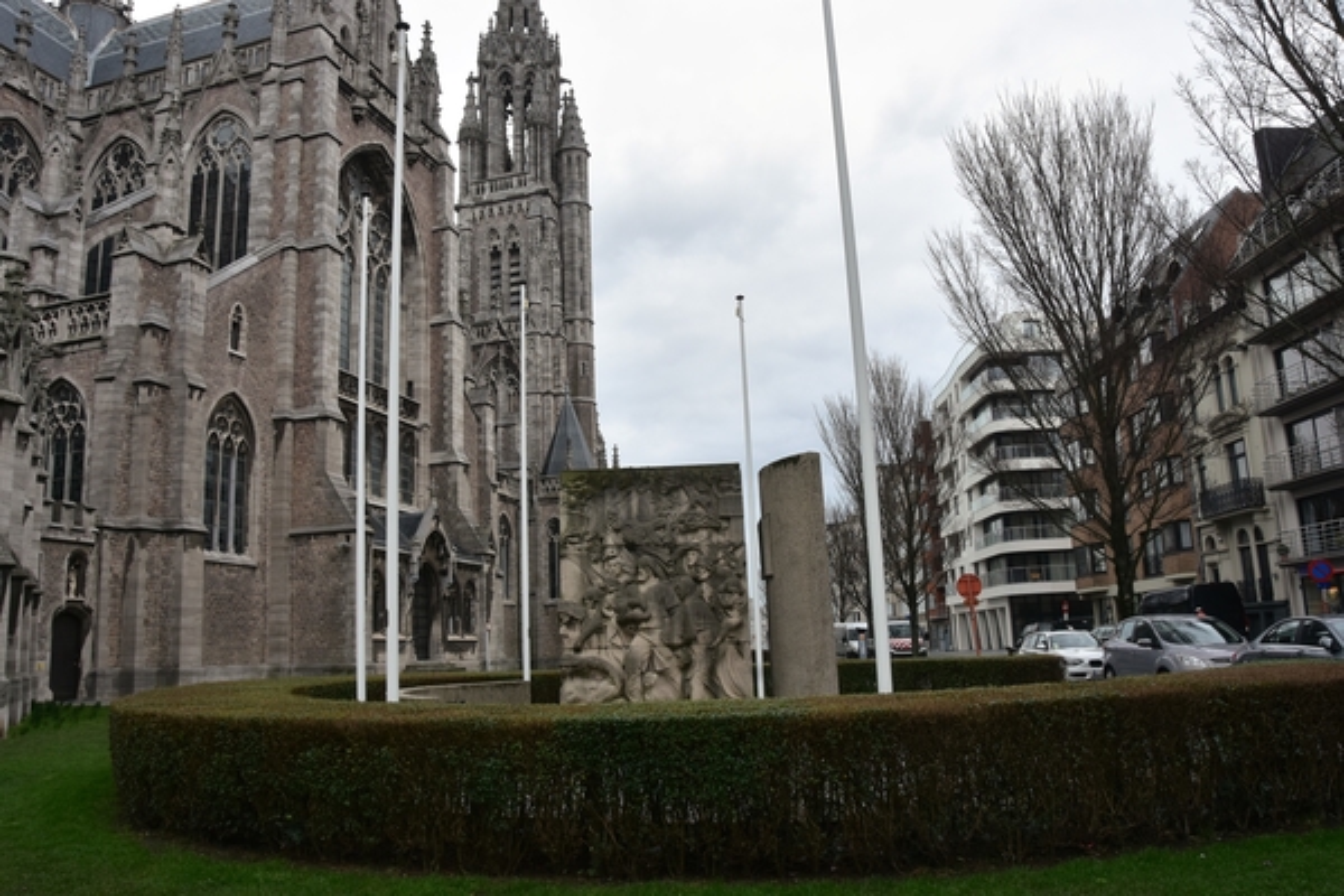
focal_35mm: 27
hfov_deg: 67.4
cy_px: 448
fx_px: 1008
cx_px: 672
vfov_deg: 47.9
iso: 280
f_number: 10
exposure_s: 1/60
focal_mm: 18
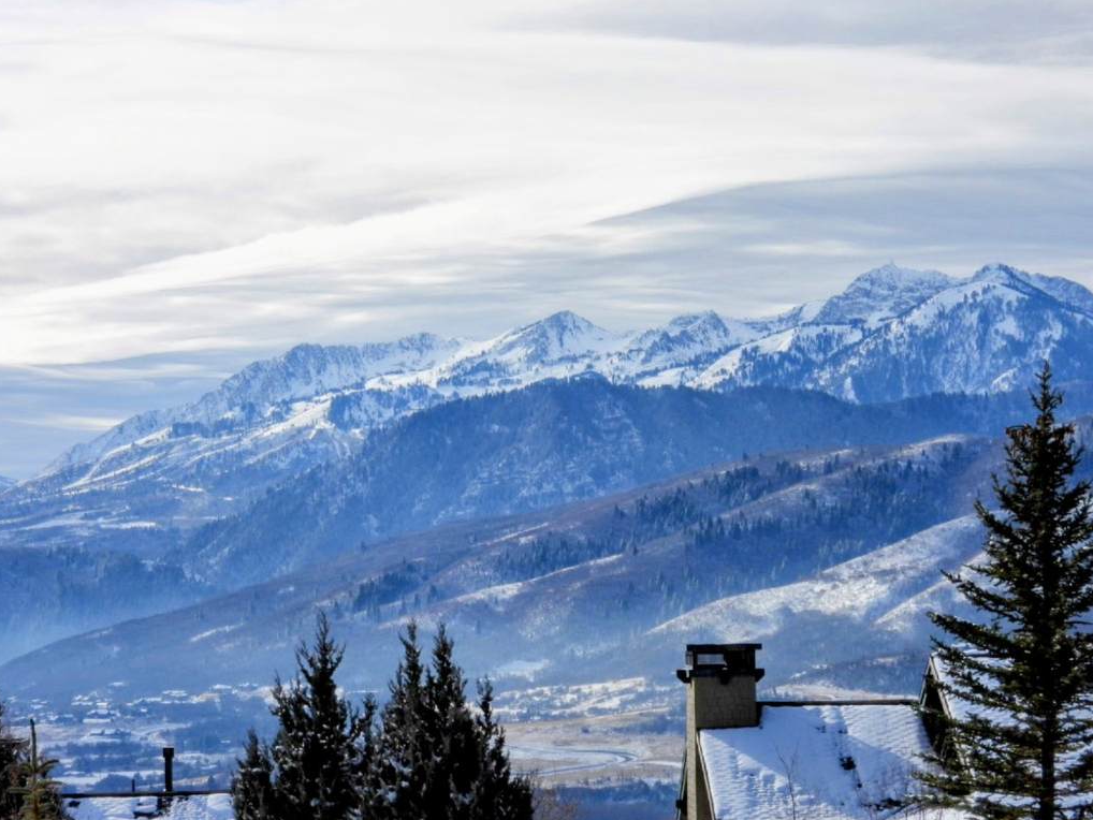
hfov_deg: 14.9
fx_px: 4169
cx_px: 509
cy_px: 479
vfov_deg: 11.2
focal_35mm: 132
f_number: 4.5
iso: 100
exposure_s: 1/1600
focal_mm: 18.7
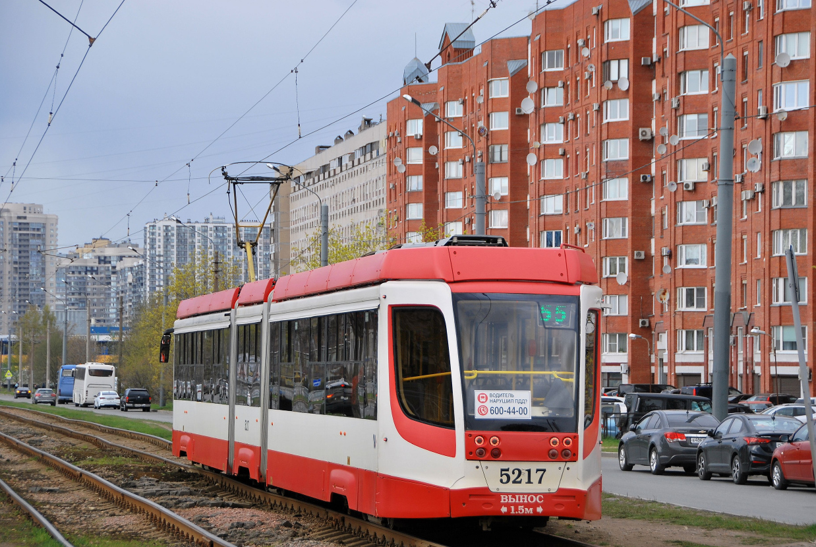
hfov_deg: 16.2
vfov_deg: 10.9
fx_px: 2860
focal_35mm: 126
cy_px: 268
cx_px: 427
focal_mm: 80
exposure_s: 1/320
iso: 100
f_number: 5.3
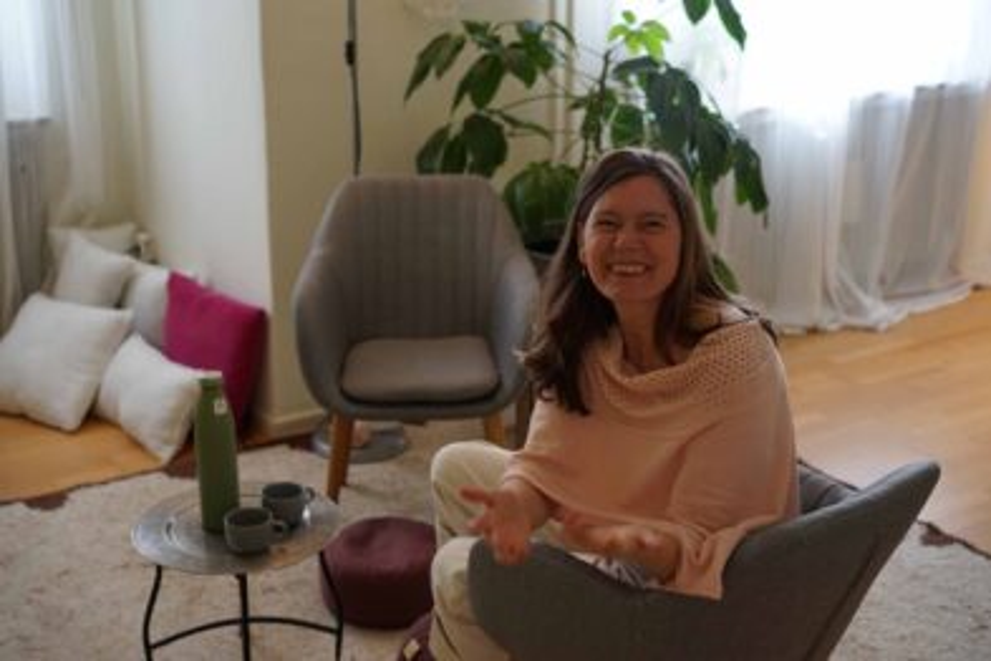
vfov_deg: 24.6
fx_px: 1514
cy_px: 330
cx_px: 496
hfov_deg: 36.2
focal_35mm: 55
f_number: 4
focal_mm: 55
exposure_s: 1/160
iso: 1250
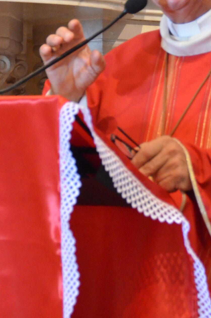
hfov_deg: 5.5
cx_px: 161
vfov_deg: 8.2
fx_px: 2209
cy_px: 72
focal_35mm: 250
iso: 4500
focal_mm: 82
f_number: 5.6
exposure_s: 1/30
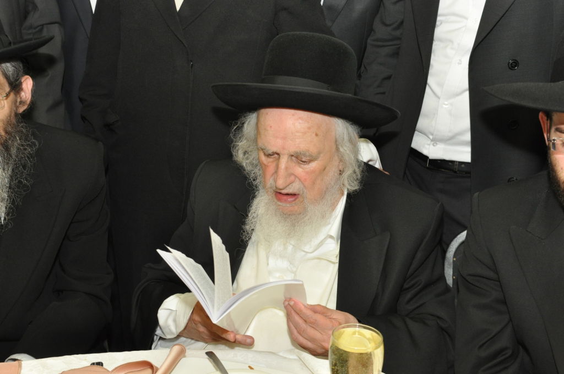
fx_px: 821
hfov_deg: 37.9
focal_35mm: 52
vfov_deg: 25.7
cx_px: 282
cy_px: 187
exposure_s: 1/60
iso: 800
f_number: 5
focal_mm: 35
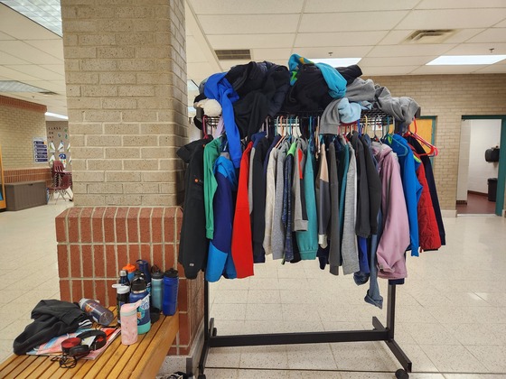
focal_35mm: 23
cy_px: 190
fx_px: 336
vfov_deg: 58.9
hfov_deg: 73.9
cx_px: 253
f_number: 1.8
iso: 160
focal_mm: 5.4
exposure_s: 1/120
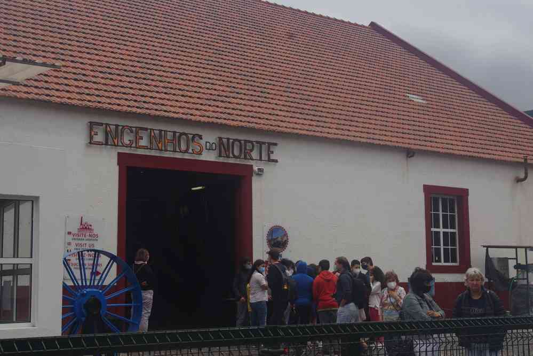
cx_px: 266
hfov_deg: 35.1
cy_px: 178
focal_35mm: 57
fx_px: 844
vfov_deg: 23.8
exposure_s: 1/125
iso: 200
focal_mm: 38
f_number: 11
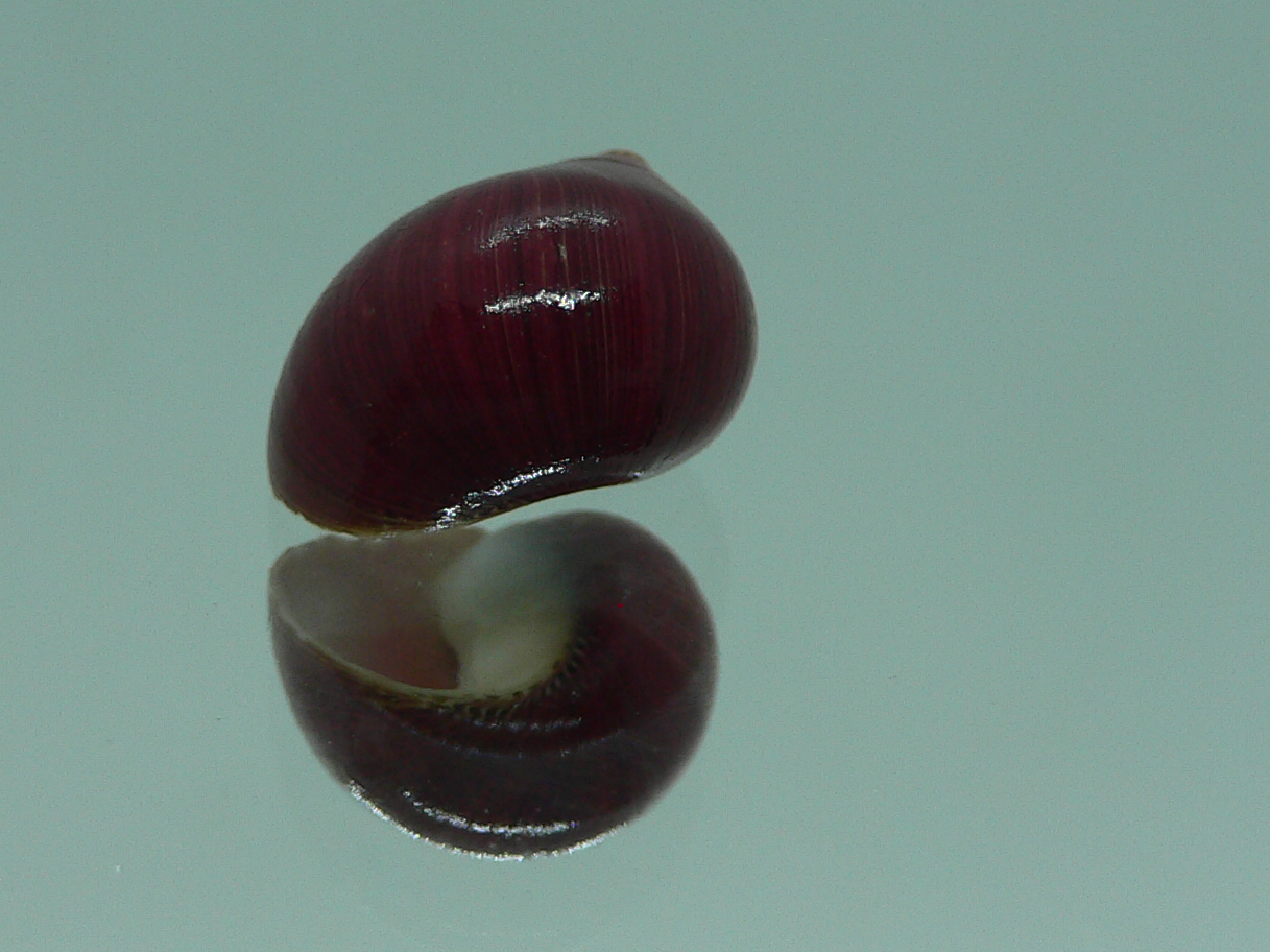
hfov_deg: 33.1
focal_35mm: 58
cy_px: 450
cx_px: 503
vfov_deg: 25.2
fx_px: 2127
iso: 80
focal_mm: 4.6
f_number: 2.8
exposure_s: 1/80
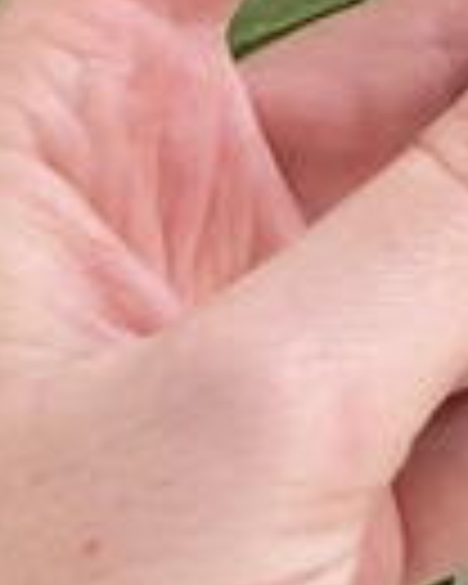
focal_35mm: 172
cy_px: -1278
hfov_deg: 8.2
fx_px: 2978
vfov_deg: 8.8
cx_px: 1179
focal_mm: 4.25
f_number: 1.8
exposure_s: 1/121
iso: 100
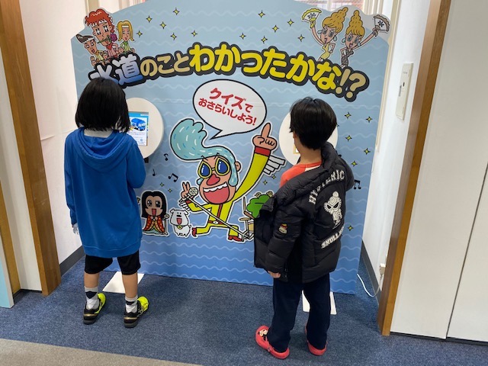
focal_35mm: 26
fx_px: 367
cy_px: 183
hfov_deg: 67.3
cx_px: 244
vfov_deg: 53.1
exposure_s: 1/121
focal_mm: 4.25
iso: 125
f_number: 1.8
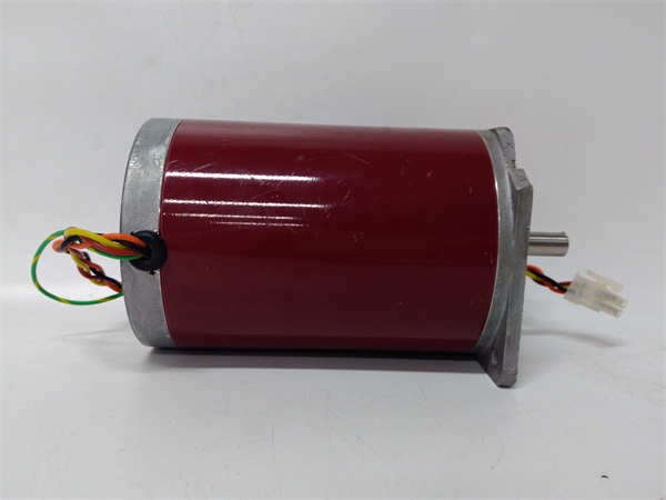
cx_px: 333
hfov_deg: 65.3
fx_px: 519
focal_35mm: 27
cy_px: 250
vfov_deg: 51.4
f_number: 2
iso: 218
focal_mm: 3.79
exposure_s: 1/33
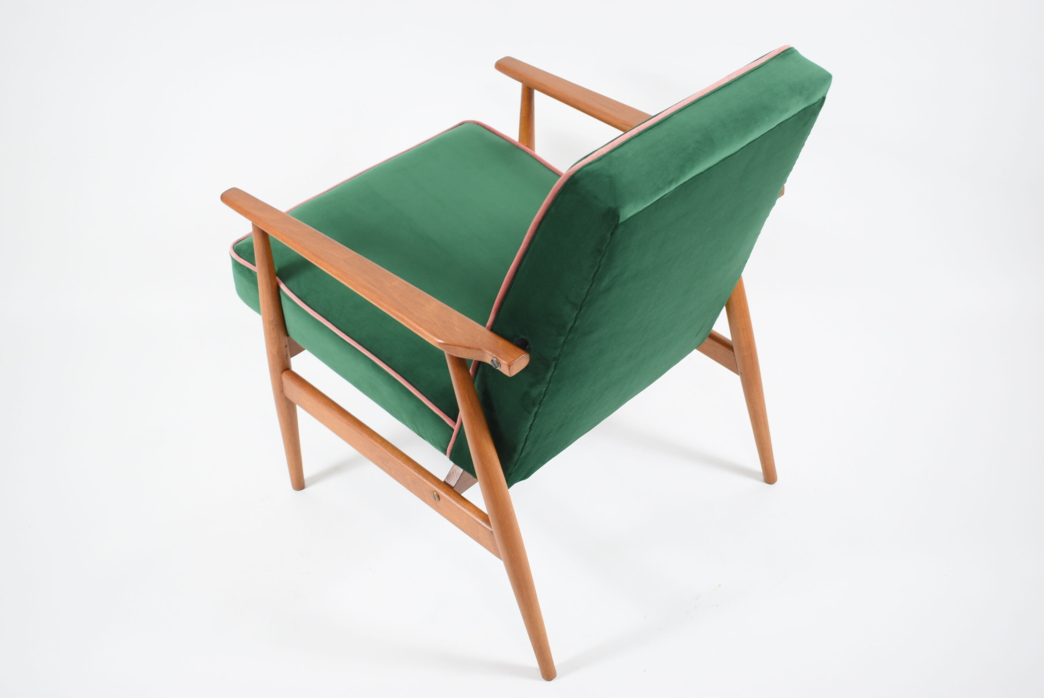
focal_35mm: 44
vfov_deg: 30.9
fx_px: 1262
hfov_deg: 44.9
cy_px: 349
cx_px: 522
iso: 100
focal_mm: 29
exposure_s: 1/10
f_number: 4.2
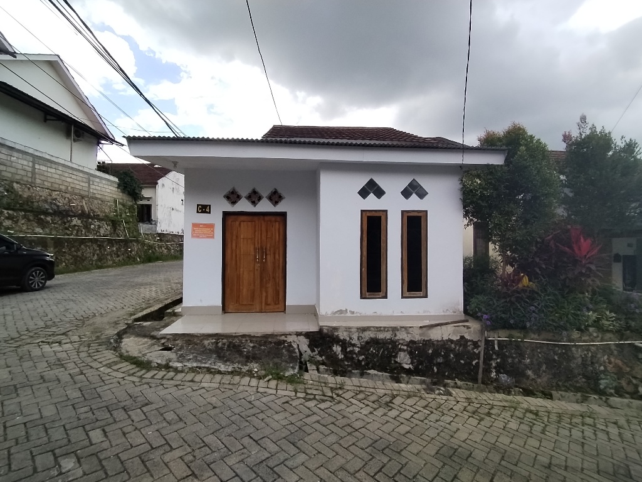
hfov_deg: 91.0
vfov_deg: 74.7
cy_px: 241
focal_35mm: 17
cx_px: 321
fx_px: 315
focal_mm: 1.42
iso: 100
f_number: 2.2
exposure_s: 1/1442
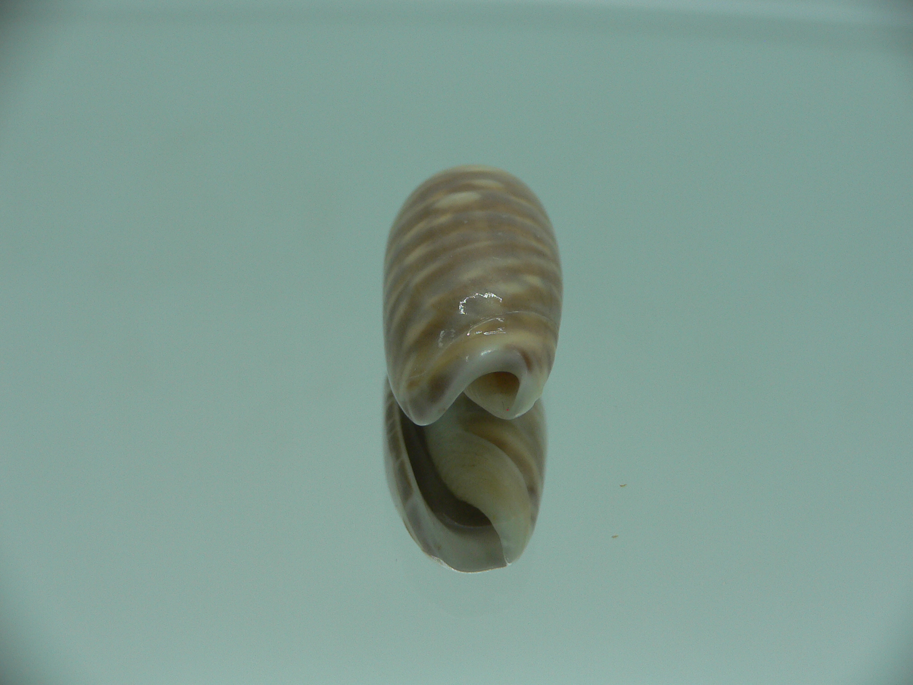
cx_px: 456
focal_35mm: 35
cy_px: 342
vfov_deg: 40.7
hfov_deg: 52.6
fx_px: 923
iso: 80
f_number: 2.8
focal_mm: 4.6
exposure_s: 1/80
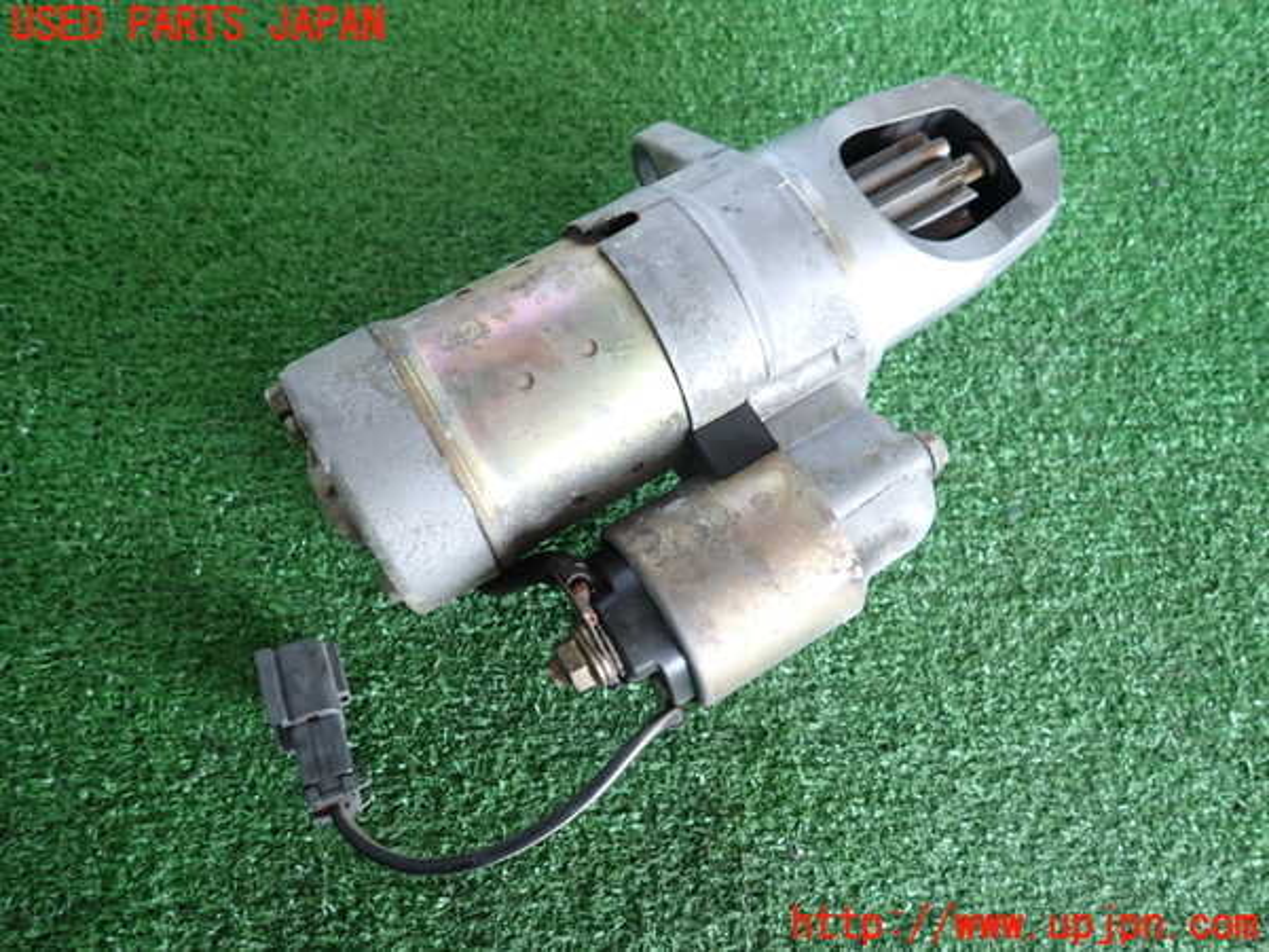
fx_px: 916
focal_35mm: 25
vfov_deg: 54.9
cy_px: 476
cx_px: 634
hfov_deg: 69.4
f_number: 2
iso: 160
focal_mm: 4.5
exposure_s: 1/60
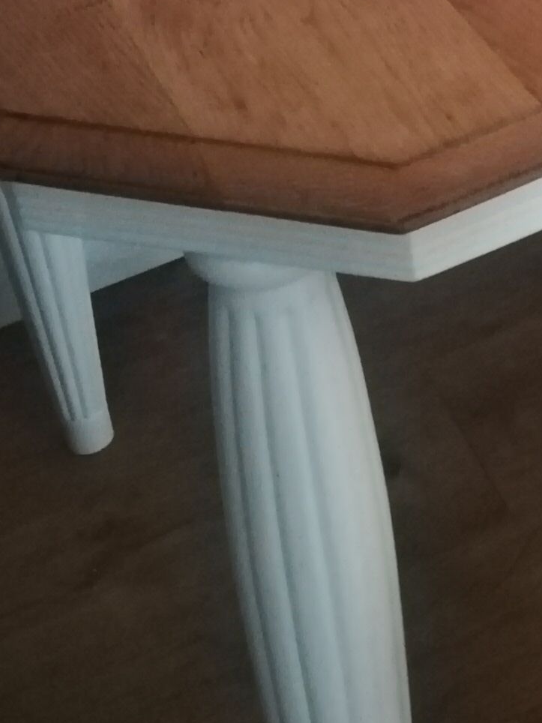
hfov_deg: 12.9
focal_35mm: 107
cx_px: 876
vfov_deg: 16.8
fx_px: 2234
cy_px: -342
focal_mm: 3.83
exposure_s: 1/15
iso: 1000
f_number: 2.2
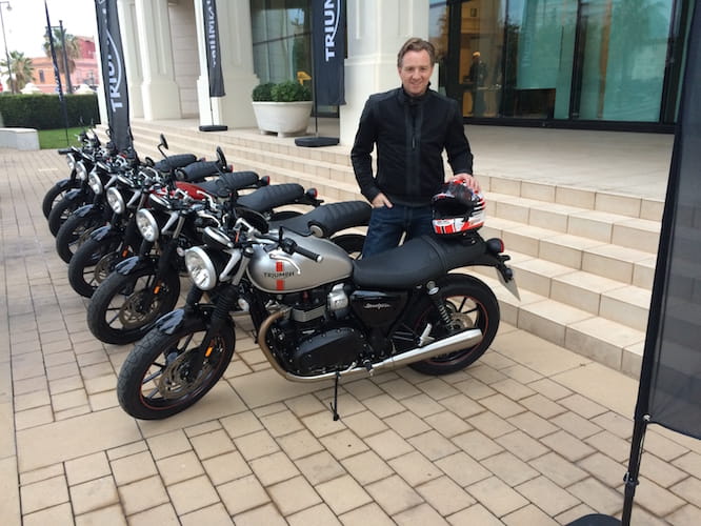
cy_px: 263
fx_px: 587
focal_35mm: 29
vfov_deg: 48.3
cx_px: 350
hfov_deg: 61.6
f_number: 2.2
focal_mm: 4.15
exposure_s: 1/33
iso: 64
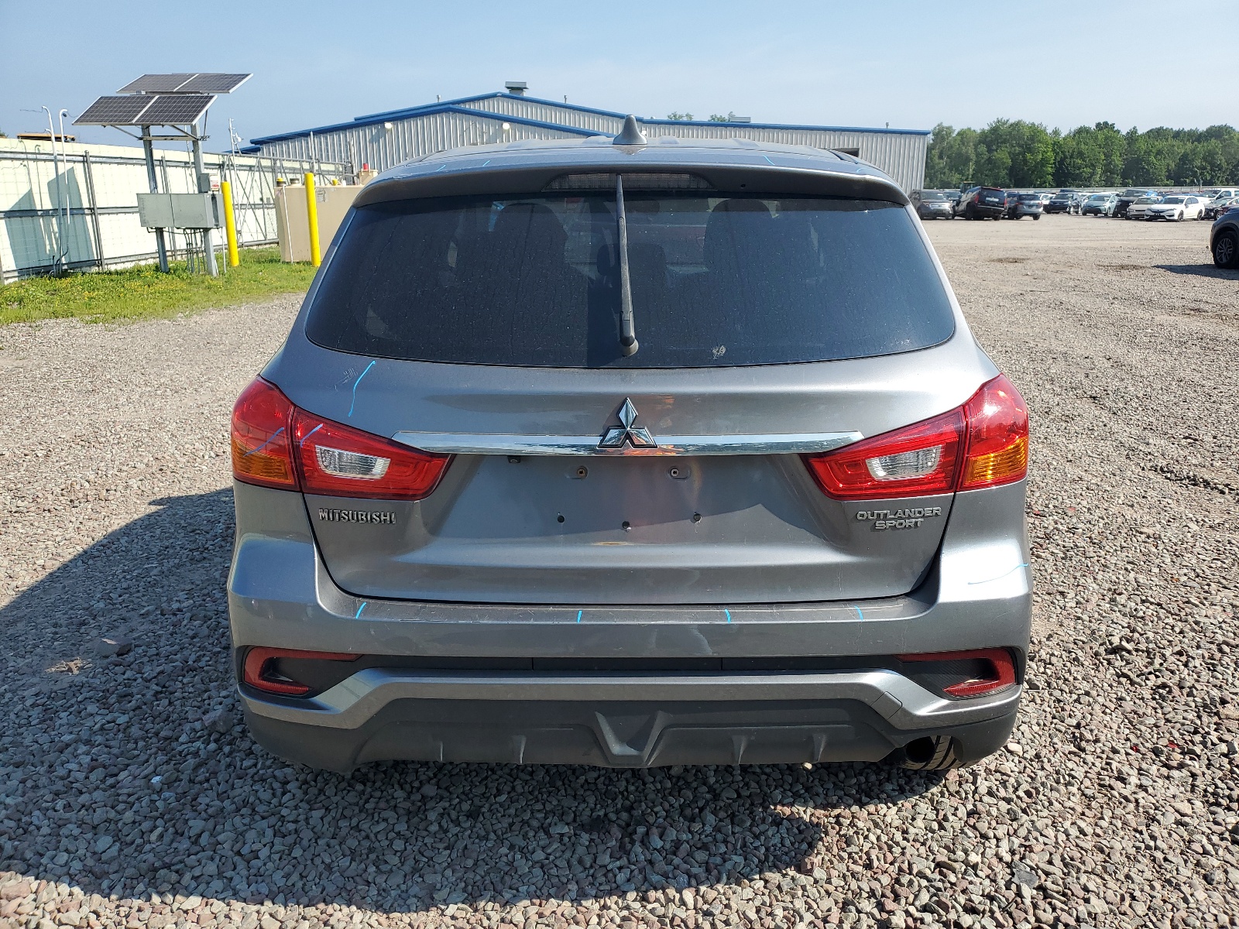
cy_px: 464
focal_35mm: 26
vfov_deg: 53.1
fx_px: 931
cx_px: 620
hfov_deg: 67.3
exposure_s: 1/2500
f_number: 1.5
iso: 50
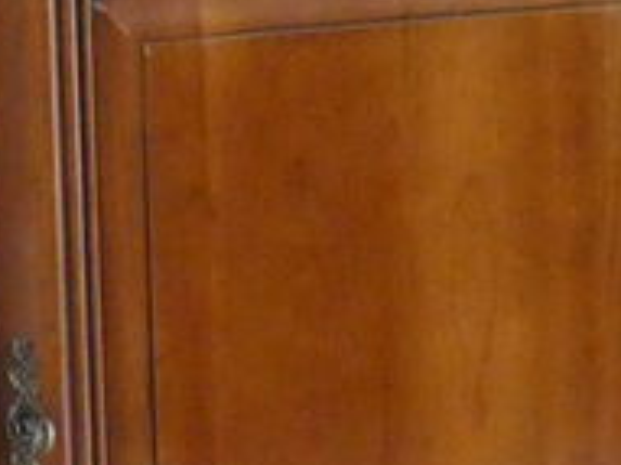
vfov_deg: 6.9
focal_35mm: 215
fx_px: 3855
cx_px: 120
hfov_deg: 9.2
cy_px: 406
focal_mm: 7.3
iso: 1600
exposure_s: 1/50
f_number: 3.6
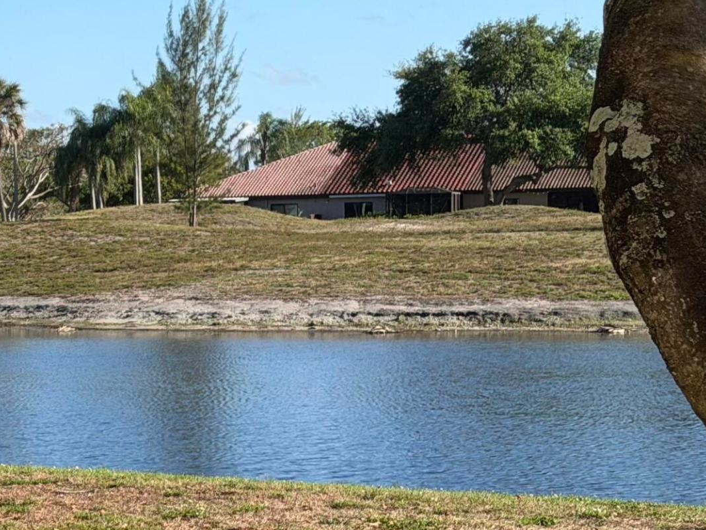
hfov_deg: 14.6
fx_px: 2652
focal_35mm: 130
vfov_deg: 11.4
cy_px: 329
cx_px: -182
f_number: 1.78
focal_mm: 6.76
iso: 64
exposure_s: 1/2976
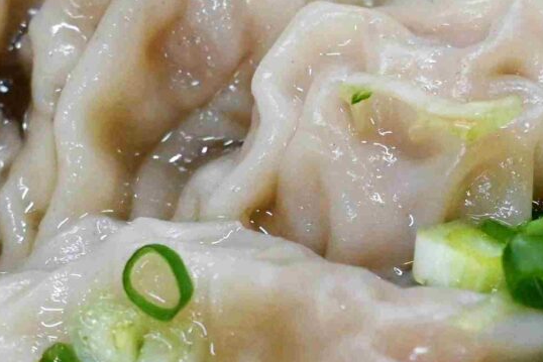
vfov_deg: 3.9
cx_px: 320
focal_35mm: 357
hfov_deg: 5.8
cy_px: 327
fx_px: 5386
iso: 800
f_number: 3.2
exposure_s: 1/200
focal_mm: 50
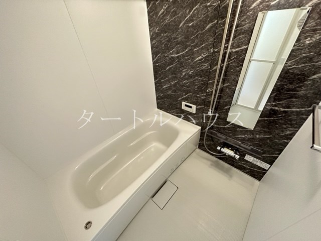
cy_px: 120
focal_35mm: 14
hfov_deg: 102.1
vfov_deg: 85.7
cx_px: 160
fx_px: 130
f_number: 2.2
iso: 400
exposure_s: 1/60
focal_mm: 2.22
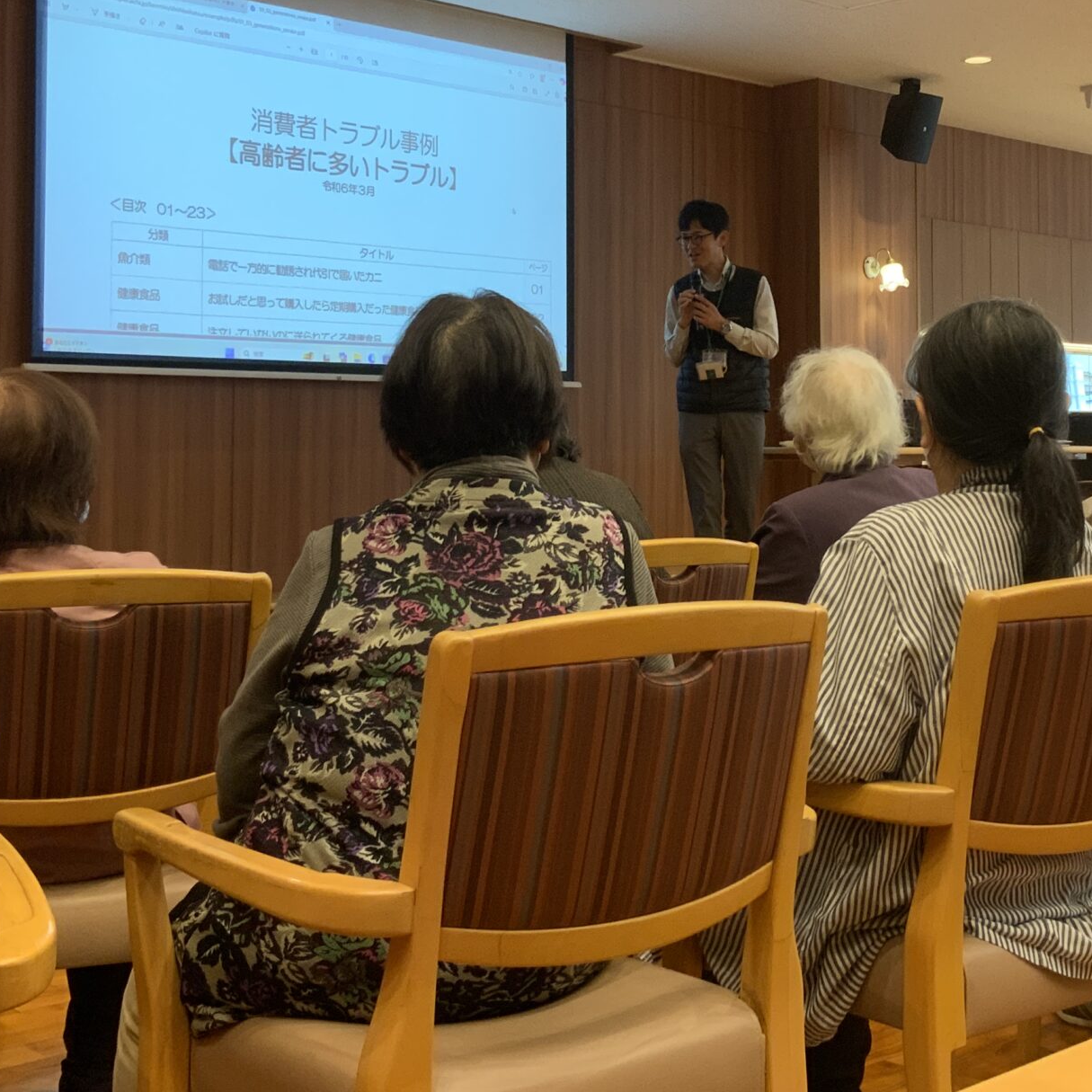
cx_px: 707
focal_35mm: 54
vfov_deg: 31.3
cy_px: 344
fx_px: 1927
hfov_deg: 31.4
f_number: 1.8
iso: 64
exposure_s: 1/60
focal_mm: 3
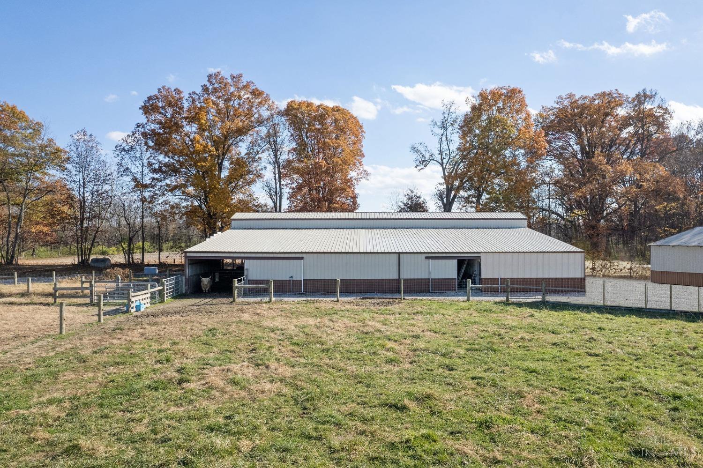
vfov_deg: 57.2
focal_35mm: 22
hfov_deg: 78.6
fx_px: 429
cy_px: 234
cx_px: 352
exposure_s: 1/2000
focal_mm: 8.38
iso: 150
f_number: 2.8
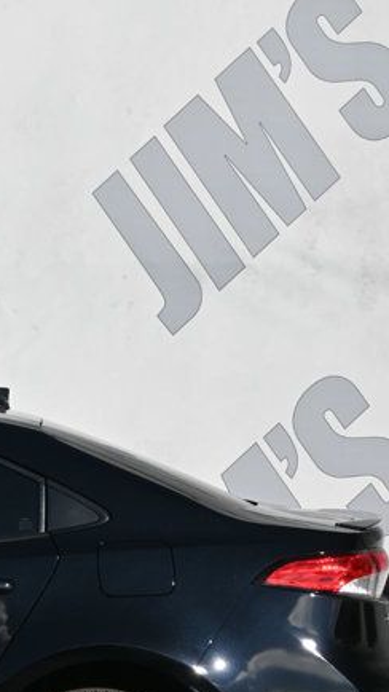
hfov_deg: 6.6
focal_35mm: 178
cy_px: 378
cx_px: -376
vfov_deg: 12.1
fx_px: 3265
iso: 100
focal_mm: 48
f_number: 7.1
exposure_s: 1/320
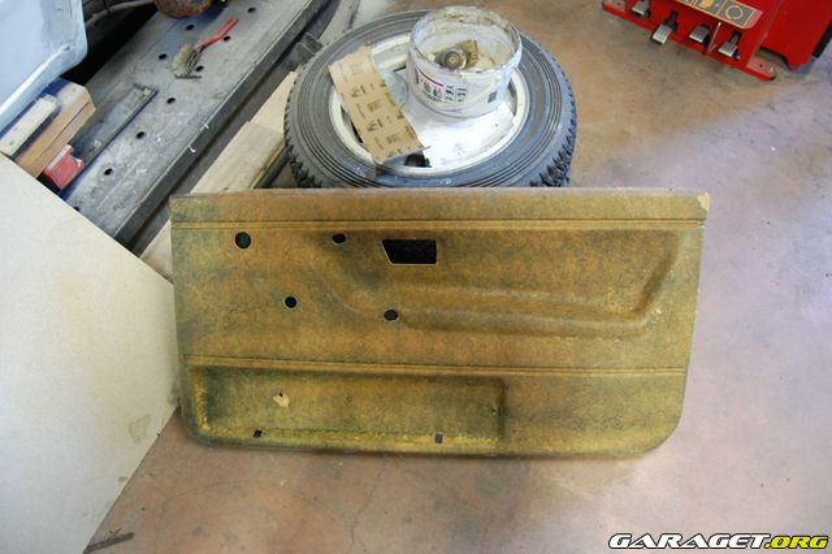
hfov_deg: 67.4
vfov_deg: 47.9
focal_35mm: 27
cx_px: 416
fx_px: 624
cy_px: 277
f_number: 3.5
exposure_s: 1/15
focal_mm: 18
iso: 800
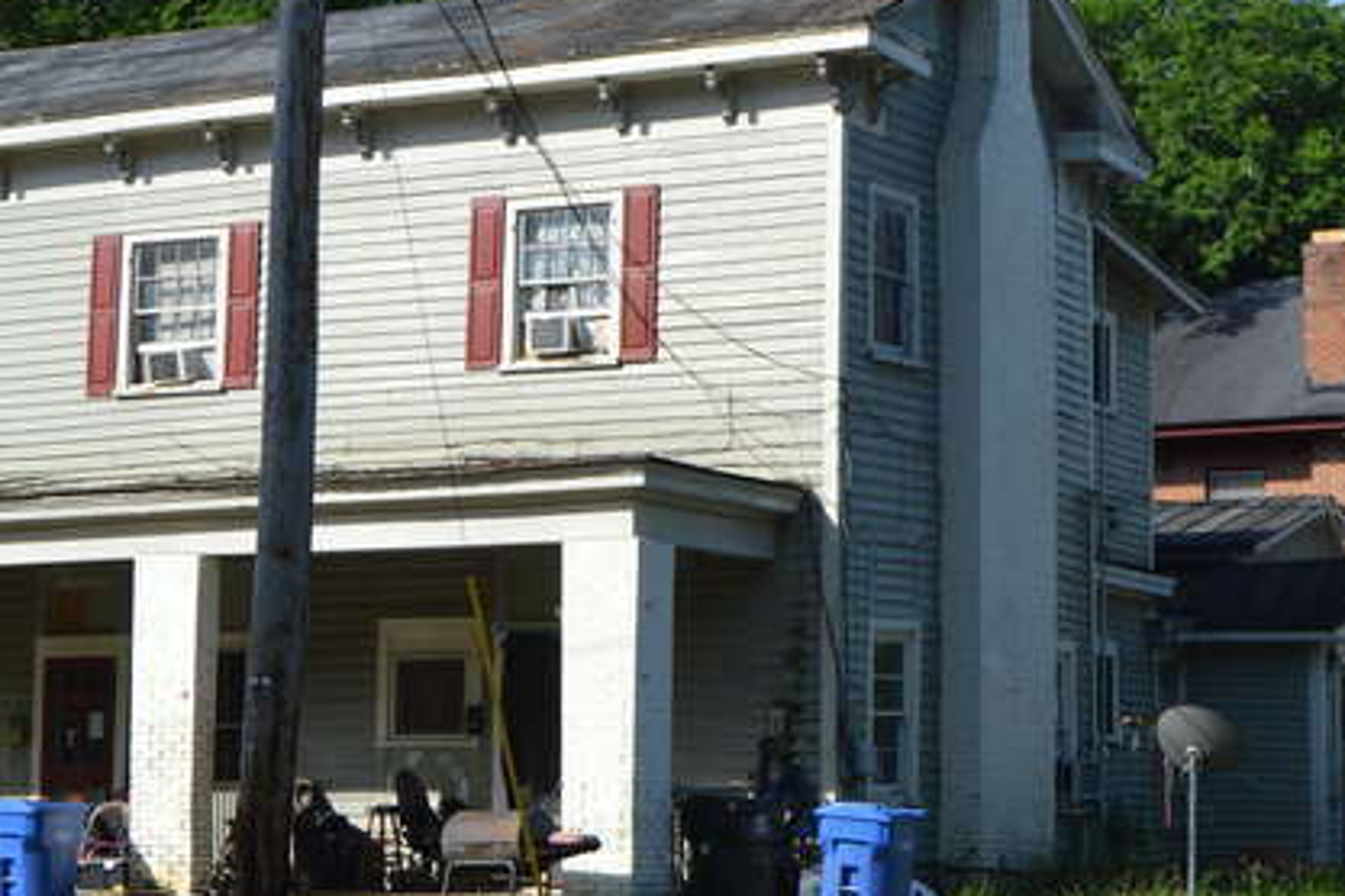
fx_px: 3437
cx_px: 671
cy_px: 371
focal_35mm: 92
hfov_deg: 22.1
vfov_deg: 14.9
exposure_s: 1/250
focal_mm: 32
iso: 100
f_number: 8
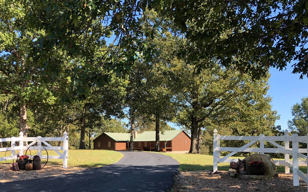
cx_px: 131
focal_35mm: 37
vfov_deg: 33.8
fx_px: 311
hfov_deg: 52.6
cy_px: 142
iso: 20
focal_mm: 3.99
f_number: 1.8
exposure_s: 1/350
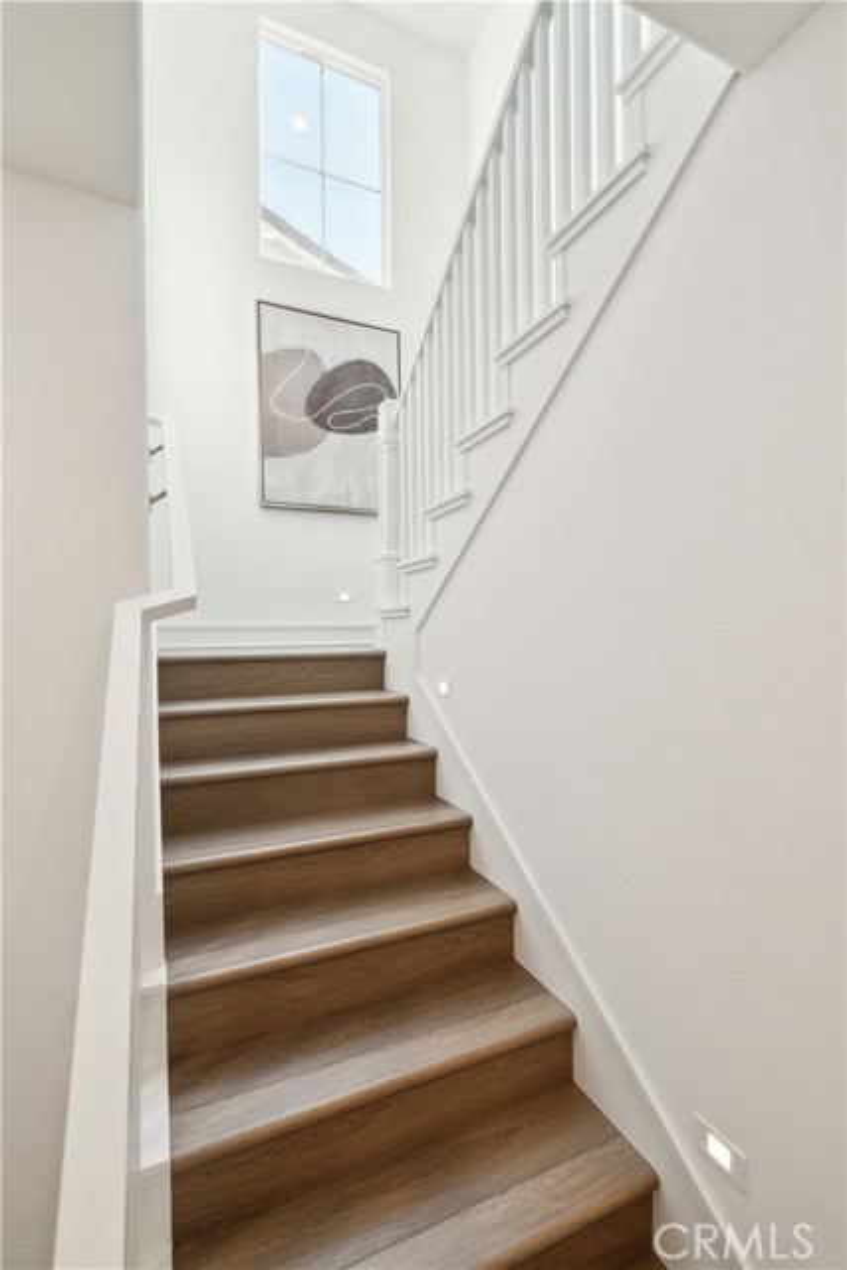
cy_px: 635
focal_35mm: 16
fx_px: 564
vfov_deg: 96.7
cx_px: 424
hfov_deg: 73.8
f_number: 11
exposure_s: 1/15
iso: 800
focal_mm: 16
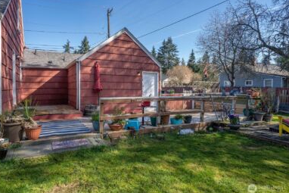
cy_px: 94
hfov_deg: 78.5
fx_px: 177
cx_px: 140
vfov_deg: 57.3
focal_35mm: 22
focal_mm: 21
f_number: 7.1
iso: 80
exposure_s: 1/60
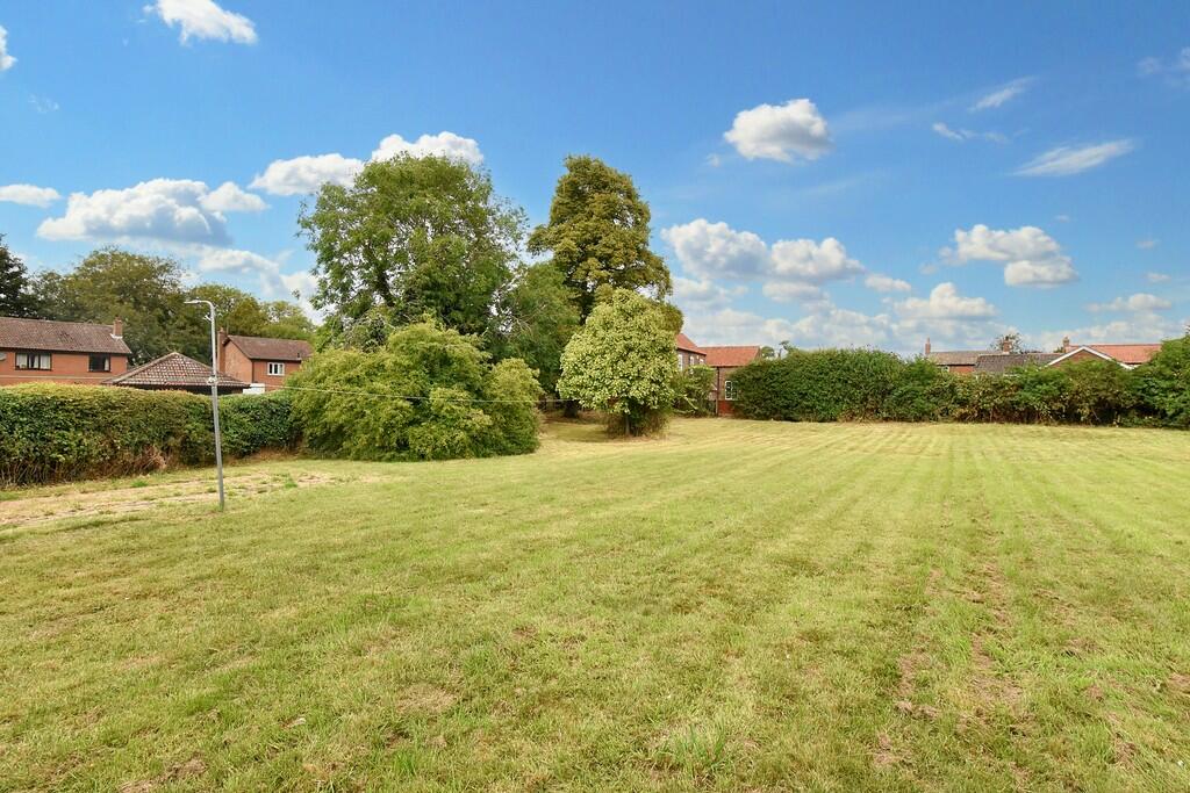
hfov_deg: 85.4
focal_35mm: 20
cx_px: 595
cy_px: 396
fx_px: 645
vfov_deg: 63.2
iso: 800
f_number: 9
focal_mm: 13
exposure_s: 1/320
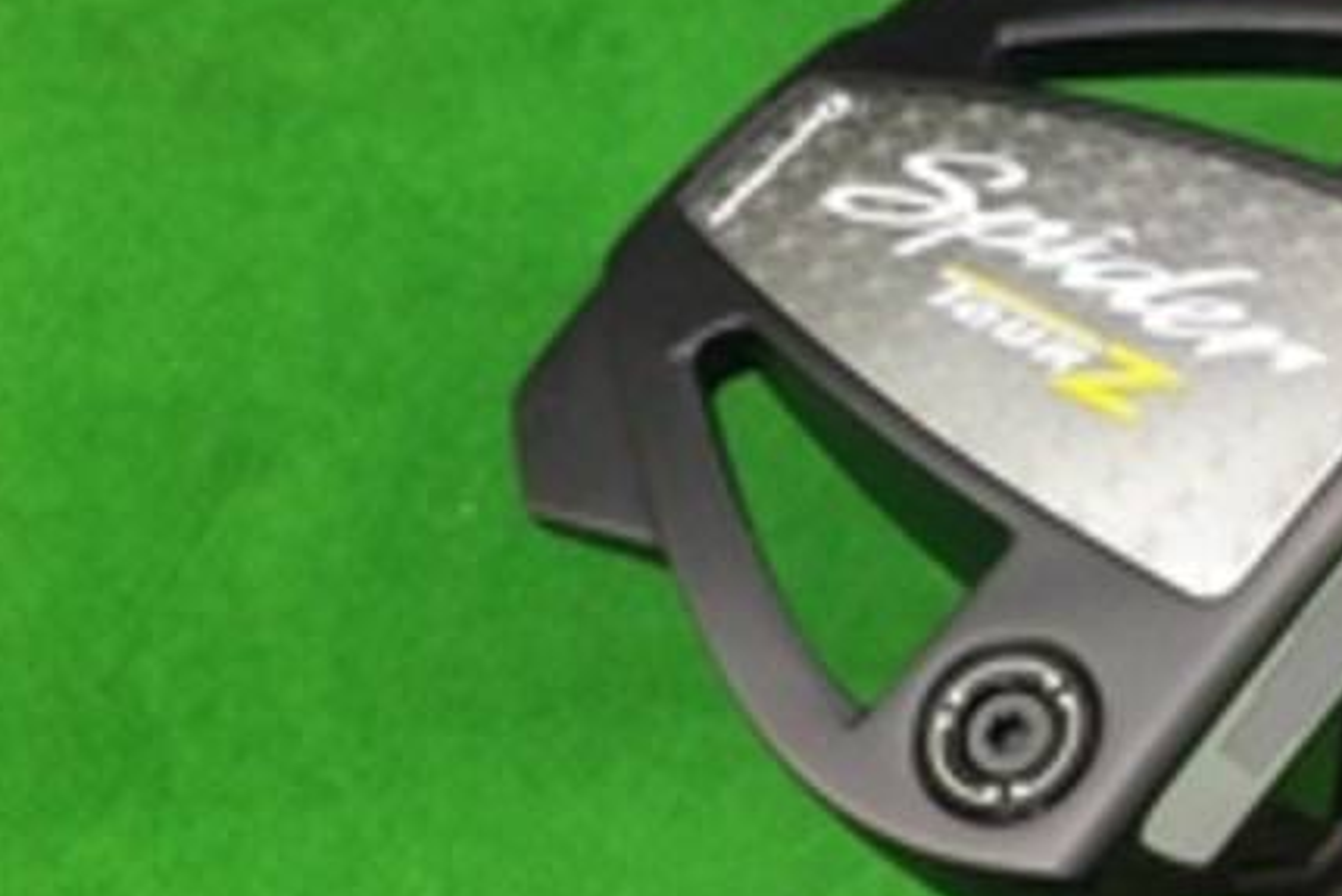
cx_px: 977
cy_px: 462
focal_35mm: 48
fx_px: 1790
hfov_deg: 40.2
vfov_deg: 28.1
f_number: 2.4
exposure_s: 1/30
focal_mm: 3.3
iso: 100
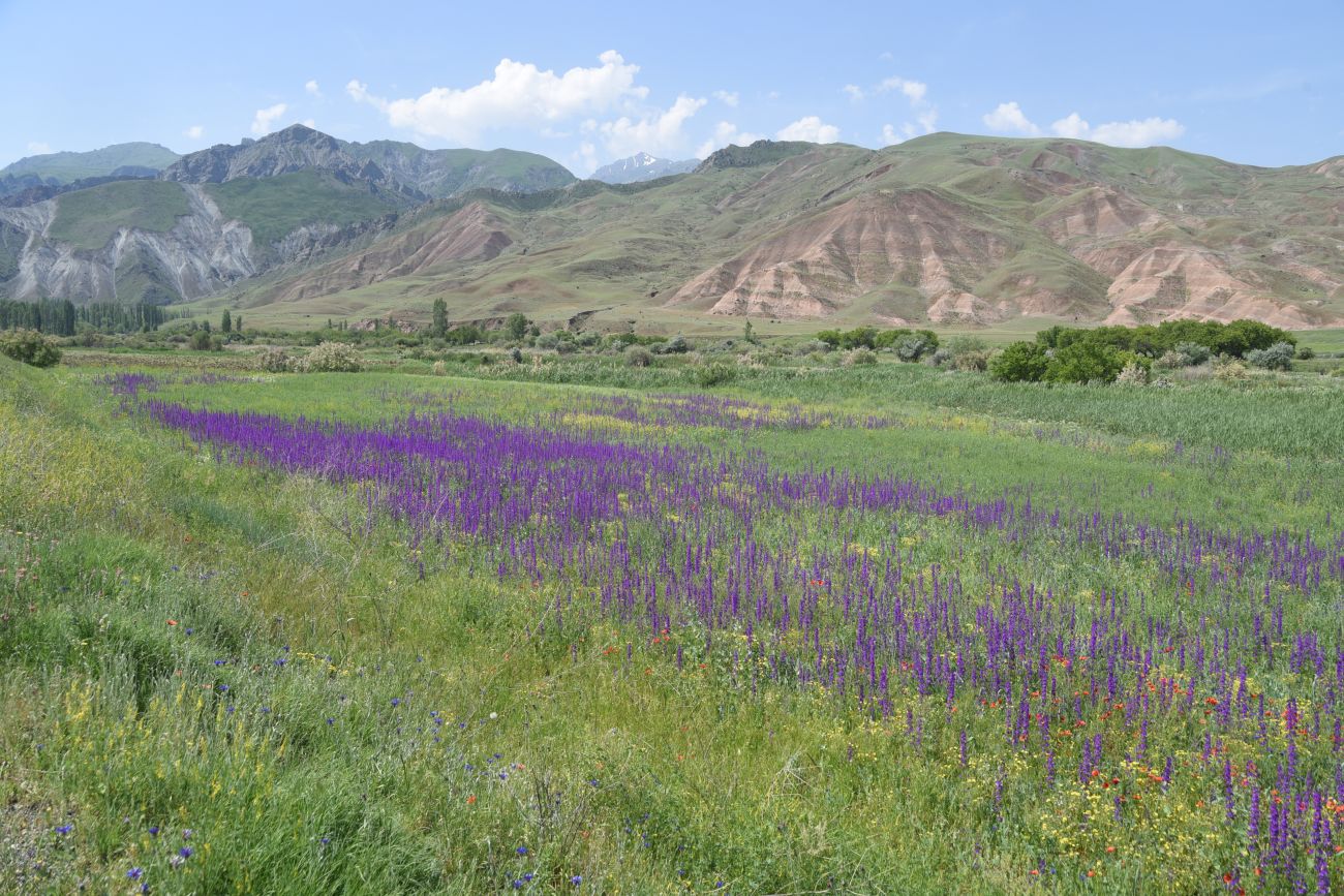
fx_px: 1195
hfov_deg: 58.7
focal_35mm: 32
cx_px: 672
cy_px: 448
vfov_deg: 41.1
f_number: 9
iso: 125
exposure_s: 1/200
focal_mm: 32
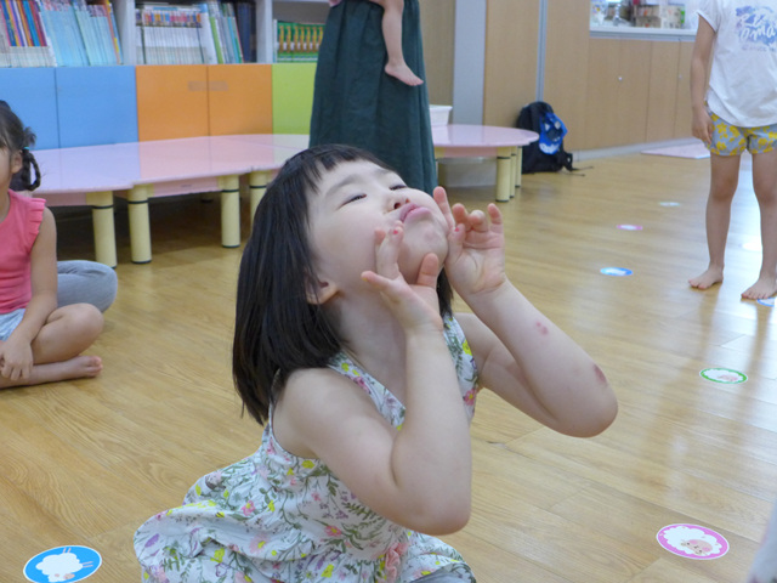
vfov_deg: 33.6
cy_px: 292
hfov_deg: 43.9
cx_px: 388
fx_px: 965
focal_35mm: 43
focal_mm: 8.4
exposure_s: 1/320
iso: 640
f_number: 1.8
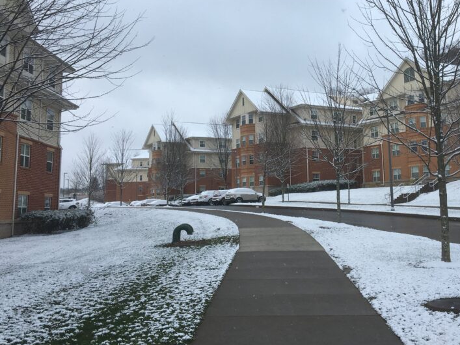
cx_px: 291
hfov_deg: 44.4
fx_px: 558
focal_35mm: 42
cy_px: 127
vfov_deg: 34.1
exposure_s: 1/657
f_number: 2.2
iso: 25
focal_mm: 4.15
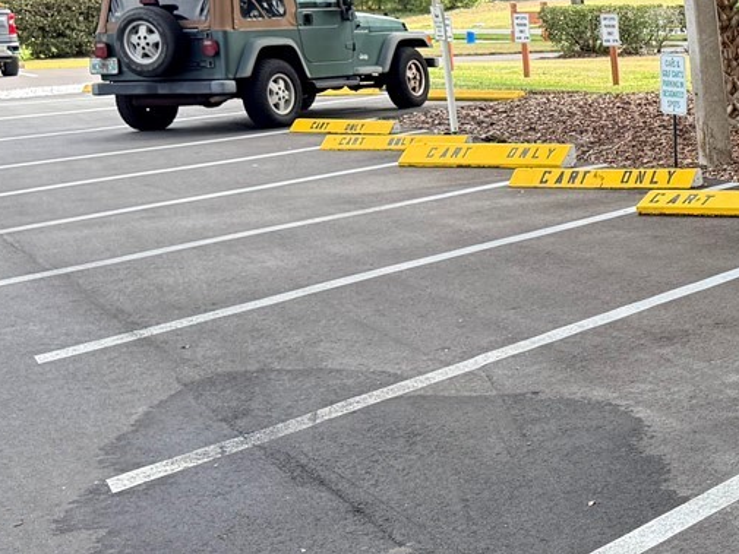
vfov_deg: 19.4
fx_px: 1623
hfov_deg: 21.8
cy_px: 256
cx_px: 1080
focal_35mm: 76
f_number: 1.78
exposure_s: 1/868
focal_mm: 6.76
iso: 100
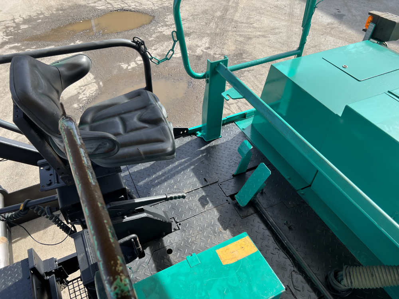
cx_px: 200
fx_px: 300
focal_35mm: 26
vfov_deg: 53.1
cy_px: 150
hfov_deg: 67.3
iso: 50
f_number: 1.5
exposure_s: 1/1009
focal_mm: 5.7
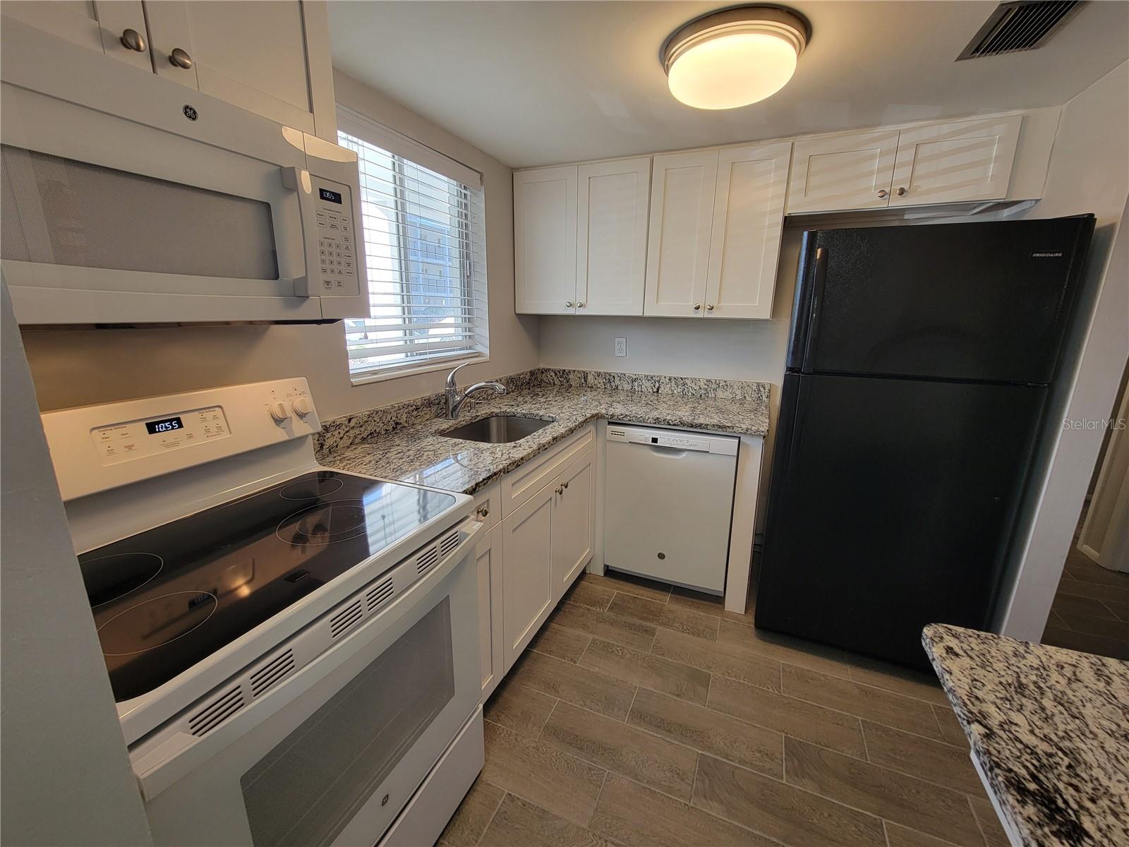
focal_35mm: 13
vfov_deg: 89.9
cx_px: 564
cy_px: 424
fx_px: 424
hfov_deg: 106.2
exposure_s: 1/60
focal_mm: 2.2
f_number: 2.2
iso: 64
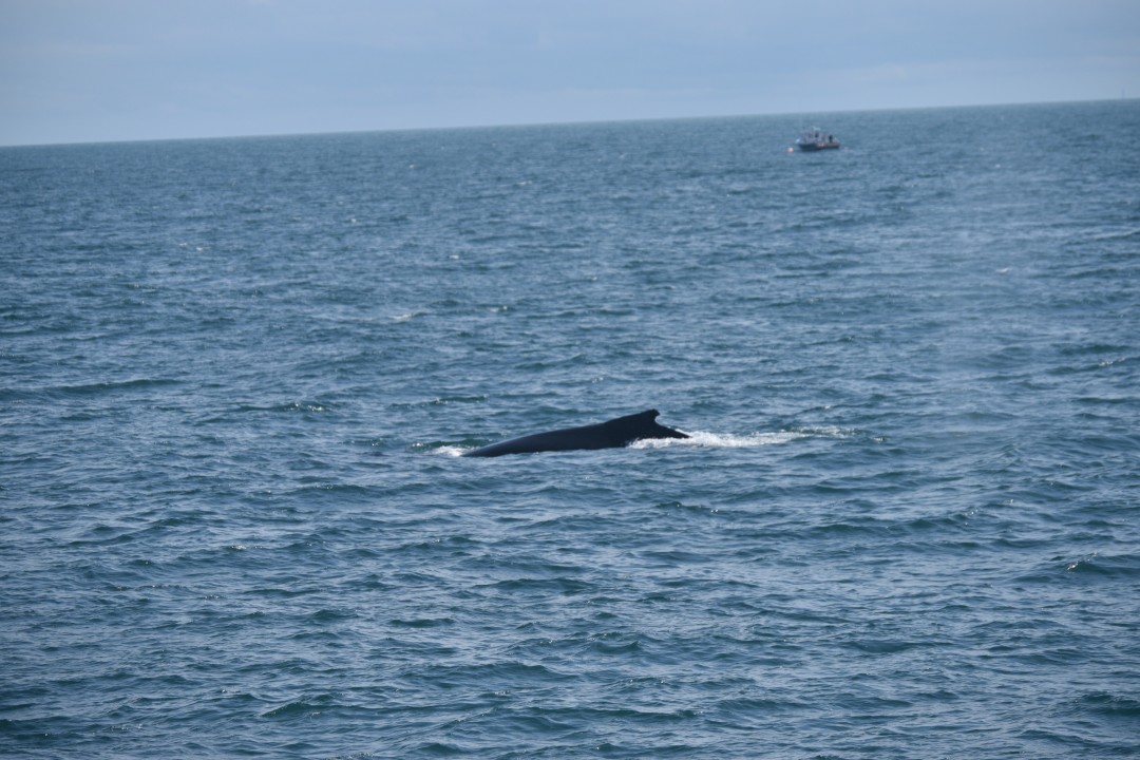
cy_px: 380
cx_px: 570
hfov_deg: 10.5
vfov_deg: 7.0
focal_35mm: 195
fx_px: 6175
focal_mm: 130
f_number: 5.6
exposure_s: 1/1600
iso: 200
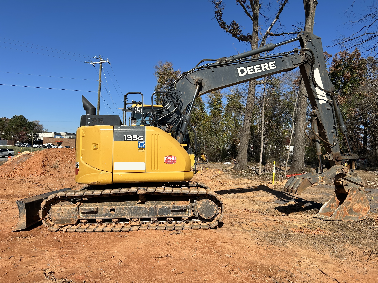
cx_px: 189
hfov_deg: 67.3
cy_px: 142
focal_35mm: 26
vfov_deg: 53.1
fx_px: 284
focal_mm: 5.7
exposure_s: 1/5076
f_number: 1.5
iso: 50
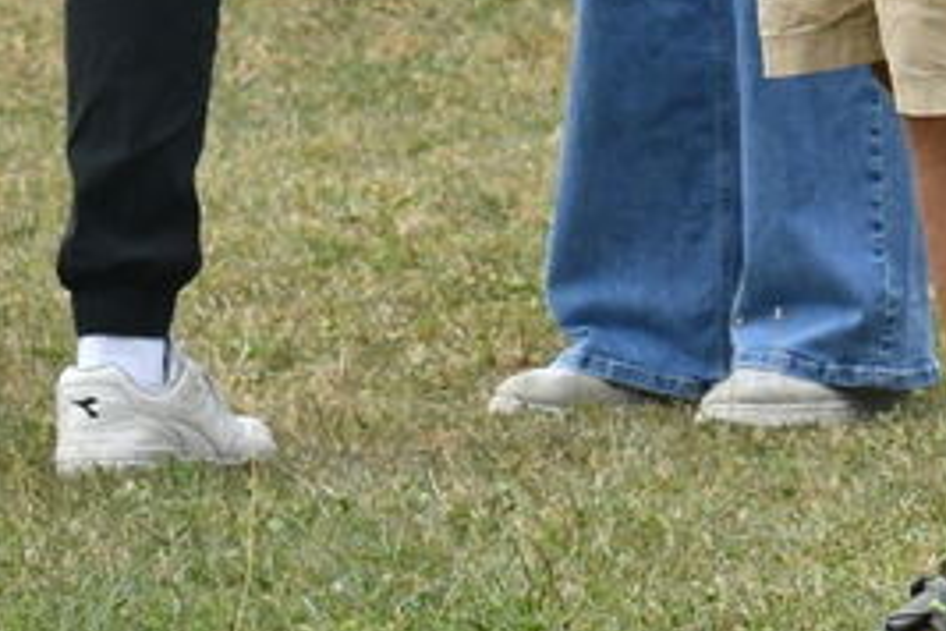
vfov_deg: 1.3
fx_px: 28378
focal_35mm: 1080
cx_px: 333
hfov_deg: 1.9
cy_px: -617
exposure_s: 1/400
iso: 2000
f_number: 10
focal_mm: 160
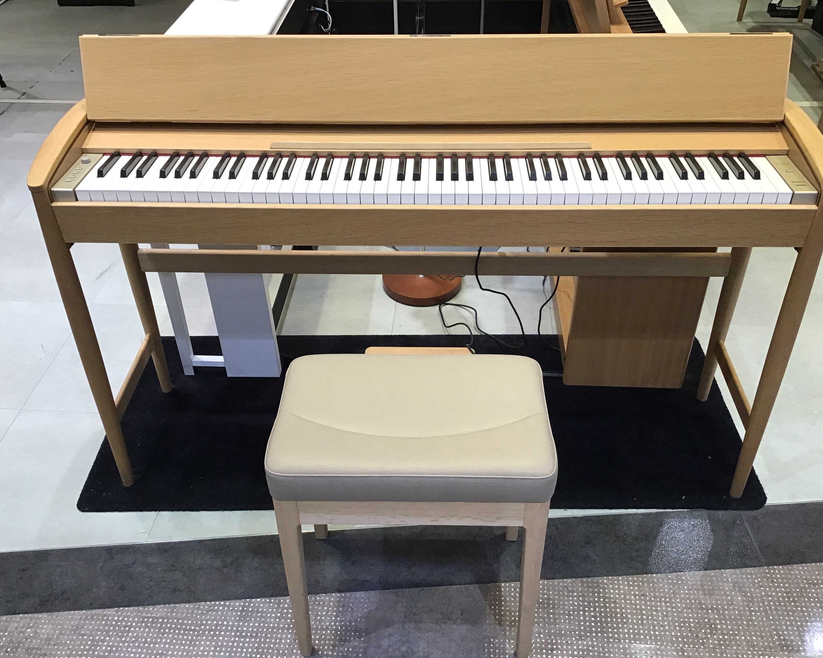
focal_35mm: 33
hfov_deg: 54.2
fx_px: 804
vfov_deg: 44.5
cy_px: 326
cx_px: 412
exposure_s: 1/30
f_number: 2.4
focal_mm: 3.3
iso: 32
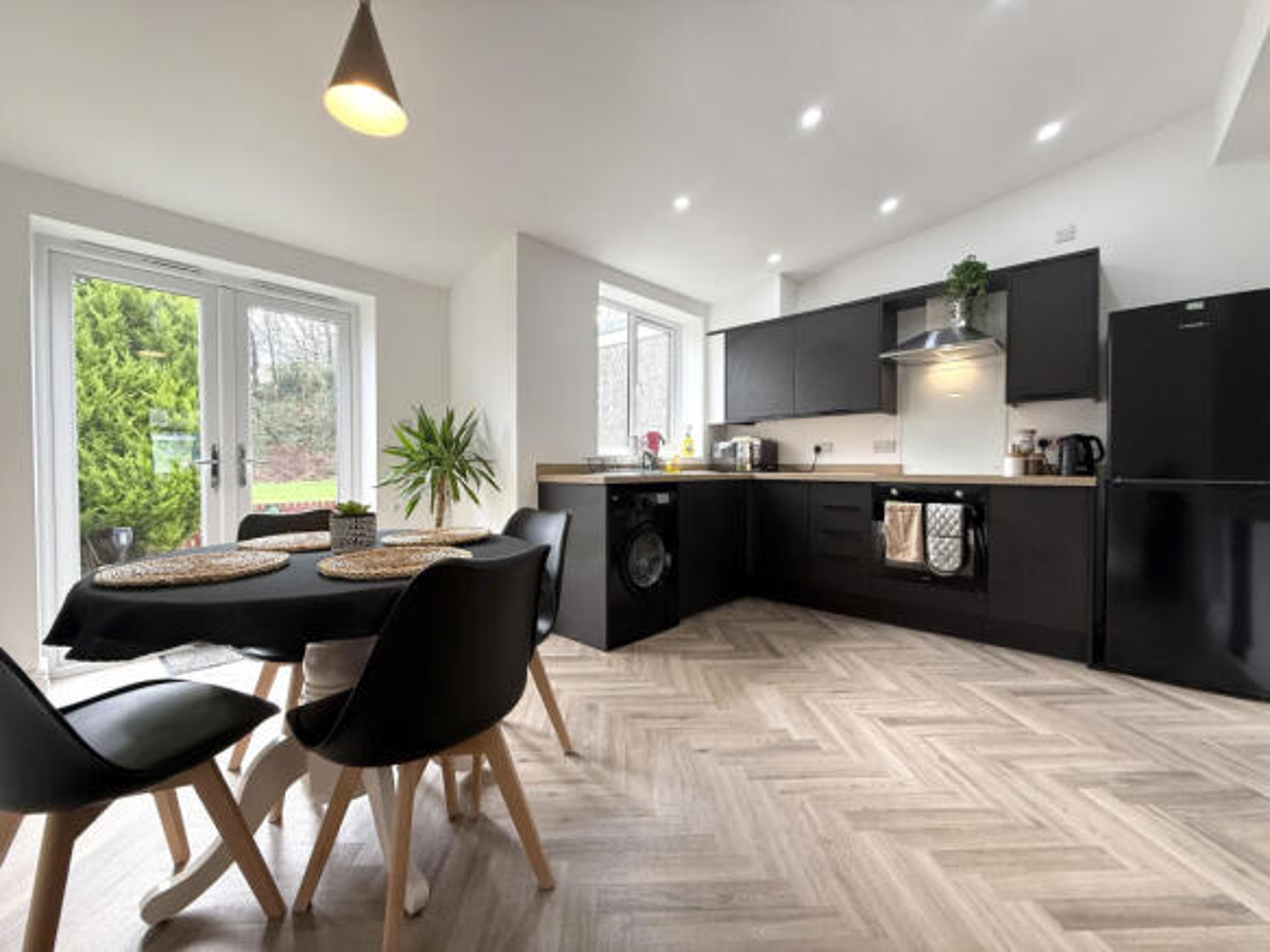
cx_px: 635
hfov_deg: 102.1
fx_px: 514
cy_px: 476
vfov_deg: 85.7
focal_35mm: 14
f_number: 2.2
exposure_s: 1/99
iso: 125
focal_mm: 2.22
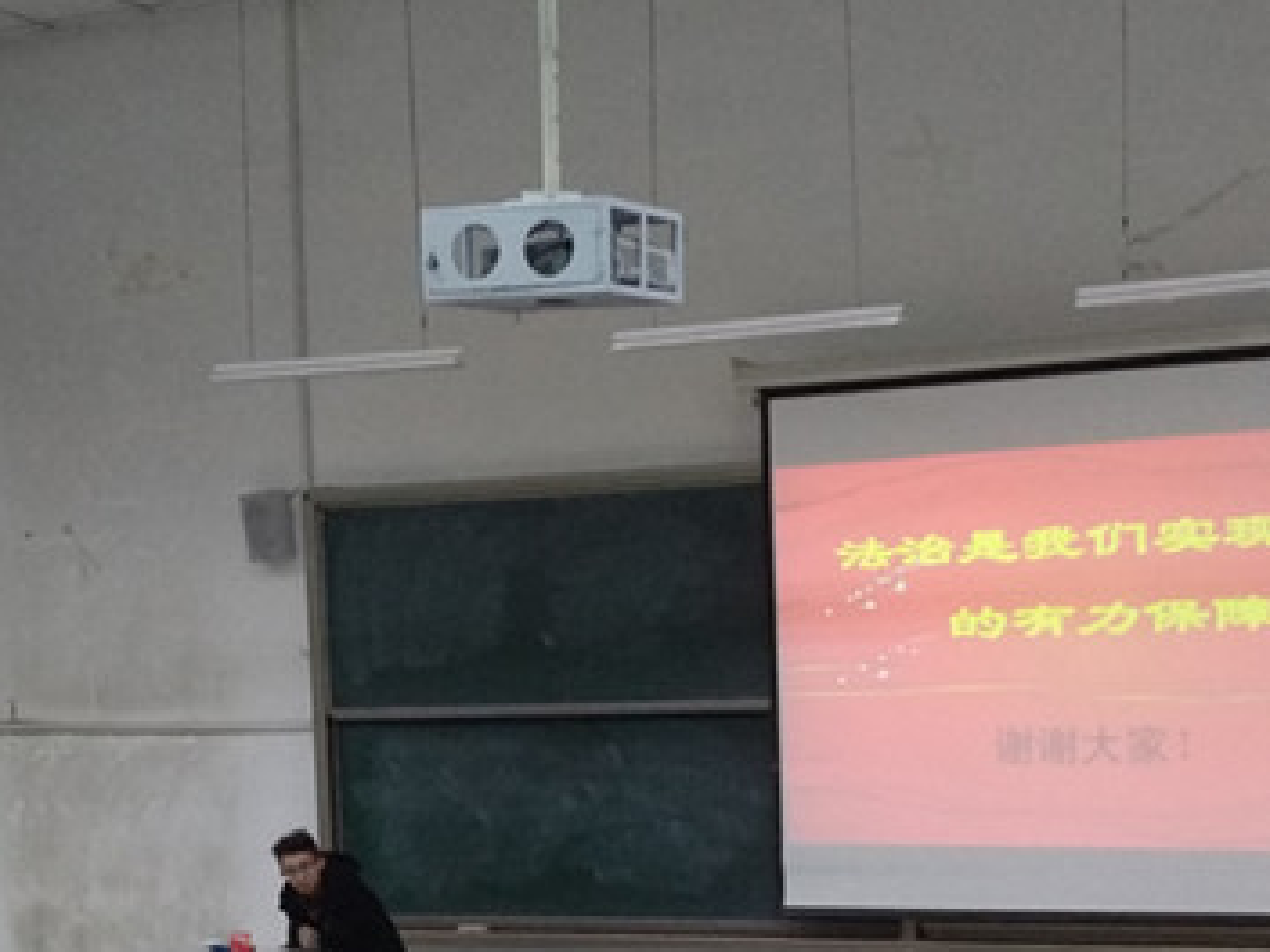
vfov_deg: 34.4
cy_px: 819
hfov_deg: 46.8
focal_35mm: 40
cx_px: 631
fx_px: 1468
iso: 640
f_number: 2.2
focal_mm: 3.81
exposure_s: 1/33
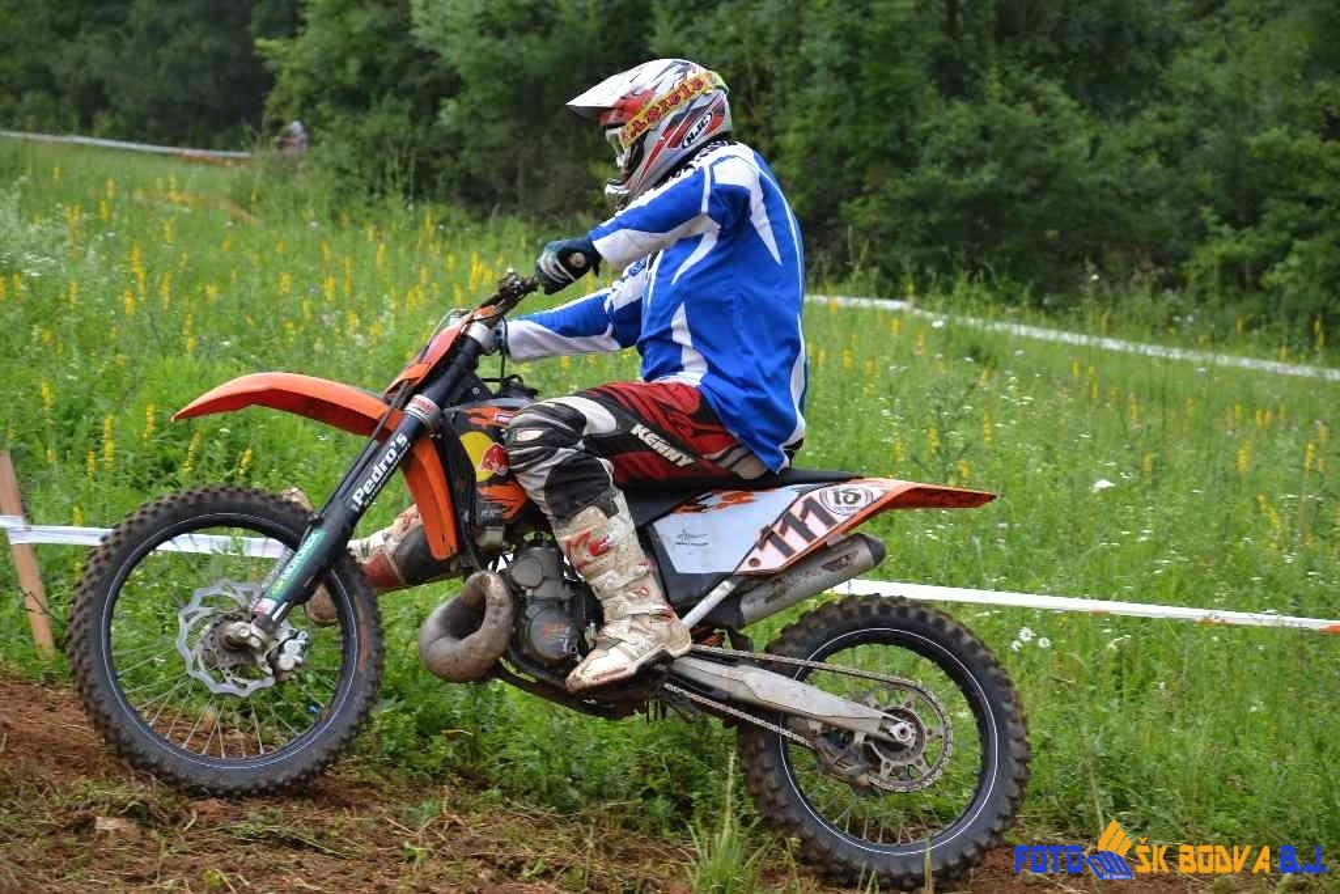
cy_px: 447
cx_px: 670
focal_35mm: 158
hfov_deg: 13.0
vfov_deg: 8.7
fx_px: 5863
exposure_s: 1/800
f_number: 5.6
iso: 400
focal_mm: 105
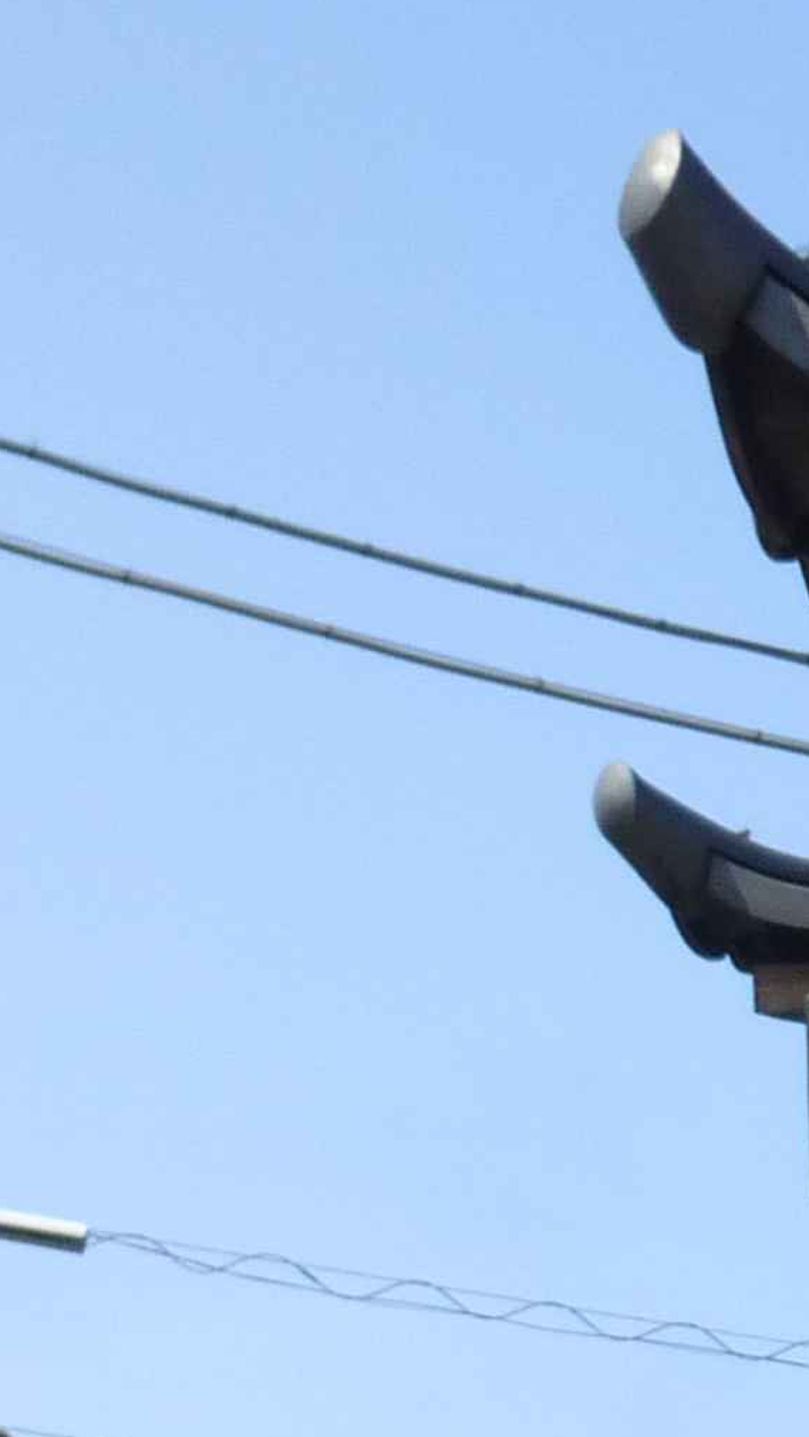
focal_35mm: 135
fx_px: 5146
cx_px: 1952
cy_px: 1248
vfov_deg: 15.7
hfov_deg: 8.2
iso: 100
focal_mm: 5.2
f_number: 3.3
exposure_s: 1/800
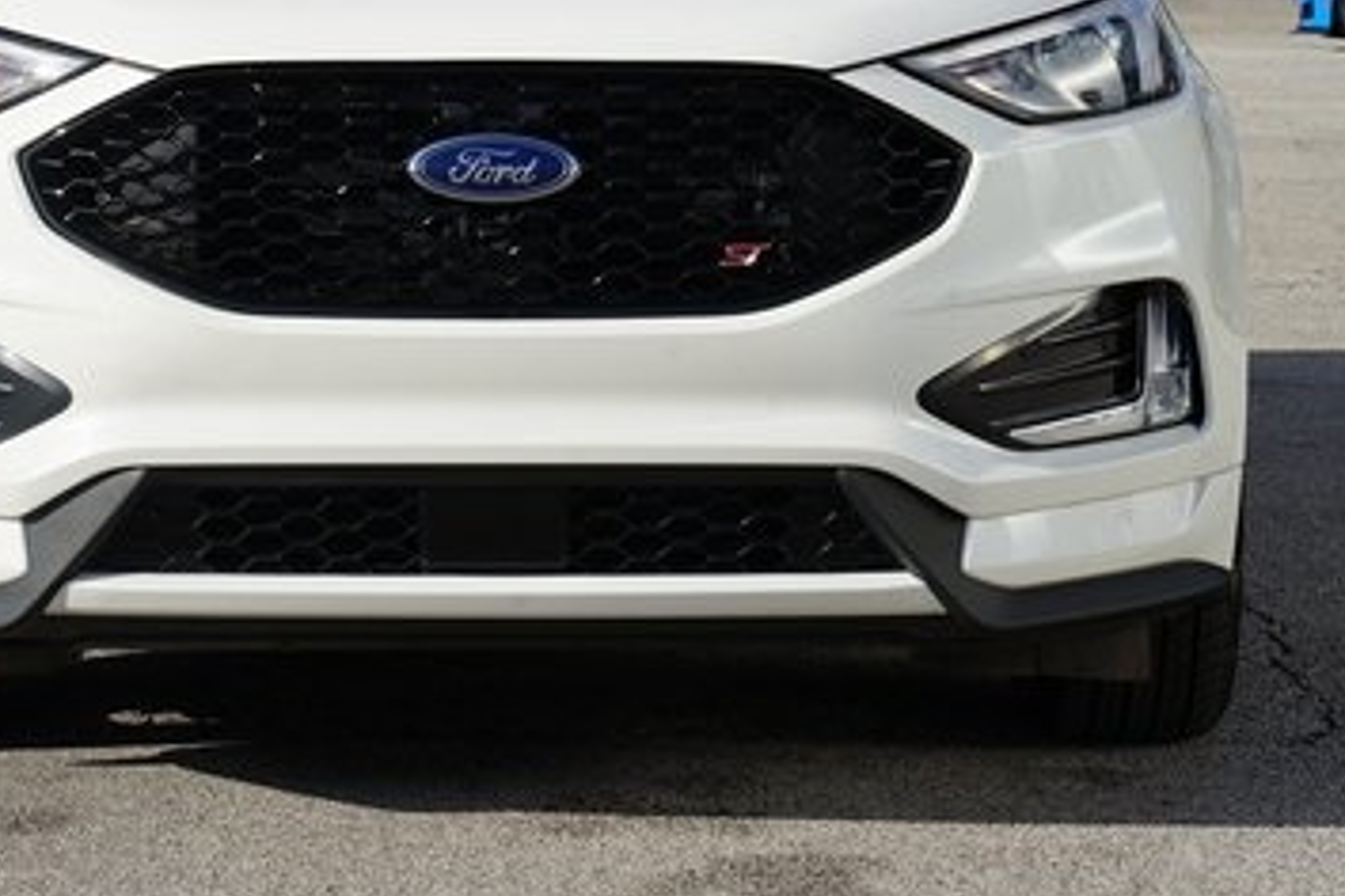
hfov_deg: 16.9
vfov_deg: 11.3
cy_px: 112
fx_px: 4520
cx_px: 494
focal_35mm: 121
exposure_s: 1/160
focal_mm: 67
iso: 100
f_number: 14
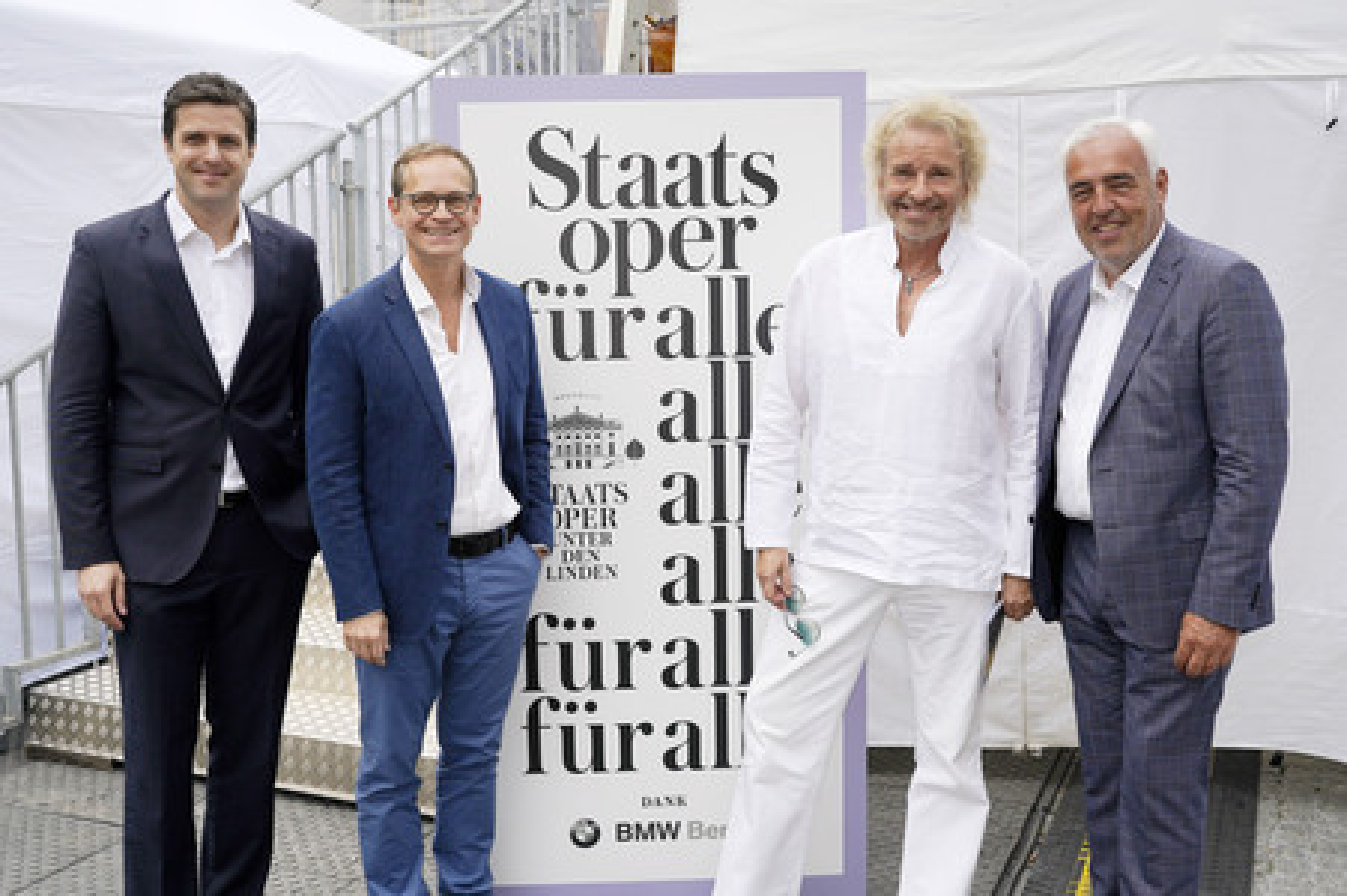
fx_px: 1271
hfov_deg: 55.8
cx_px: 674
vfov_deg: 38.8
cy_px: 448
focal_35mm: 34
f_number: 8
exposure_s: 1/640
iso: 200
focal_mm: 34
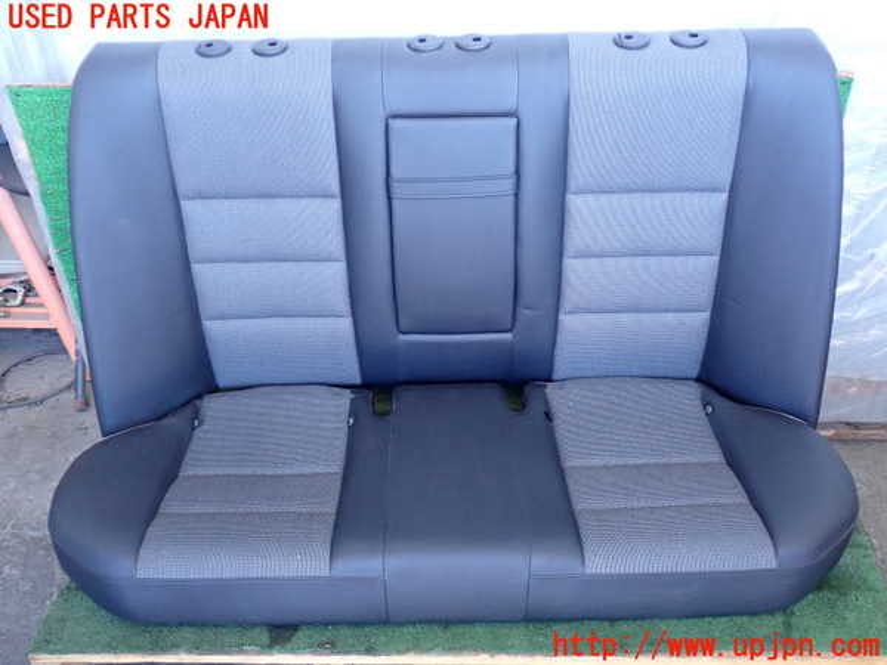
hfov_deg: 56.8
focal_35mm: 32
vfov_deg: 44.2
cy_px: 332
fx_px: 820
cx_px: 444
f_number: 2.4
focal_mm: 5.79
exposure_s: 1/125
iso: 800
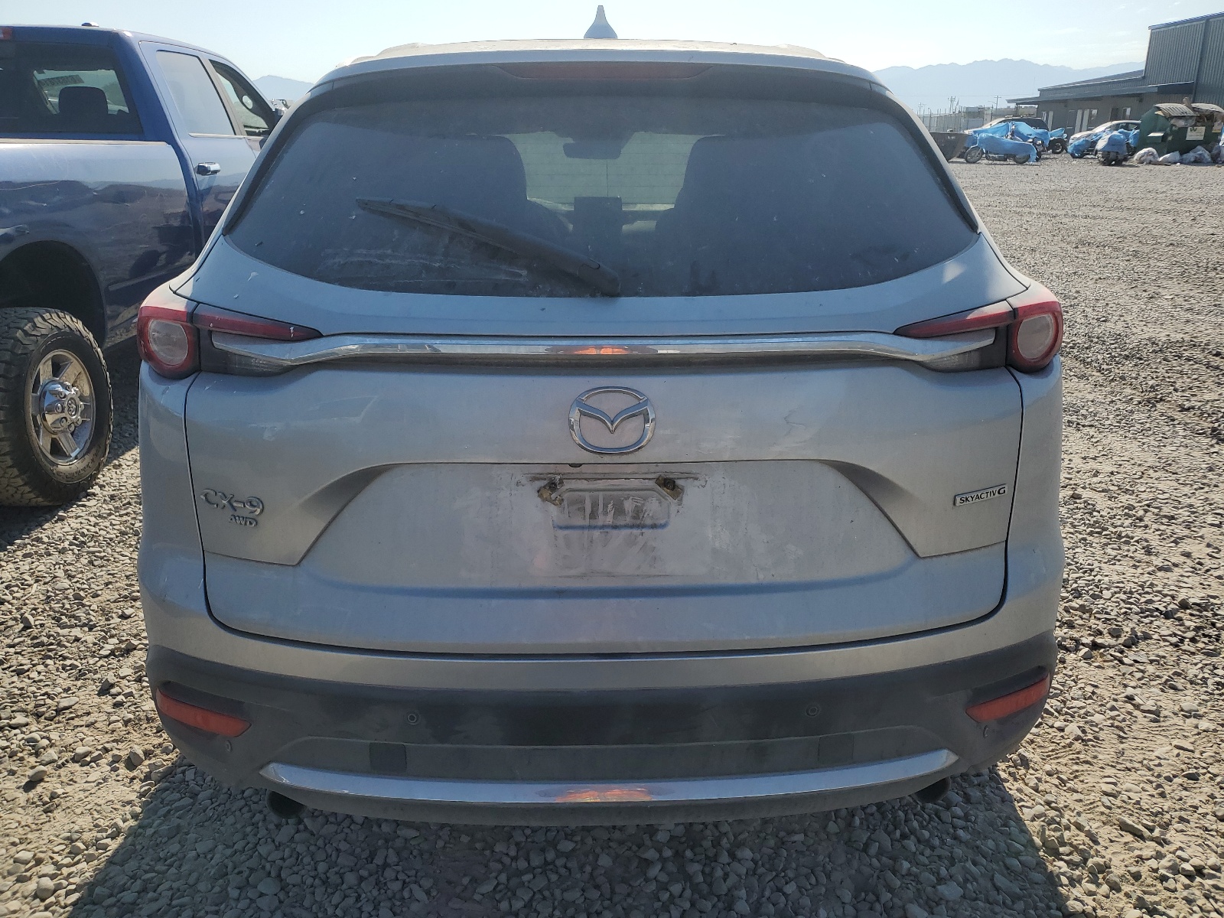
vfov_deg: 53.1
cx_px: 612
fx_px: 919
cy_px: 459
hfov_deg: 67.3
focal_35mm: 26
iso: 50
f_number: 1.5
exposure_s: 1/5000
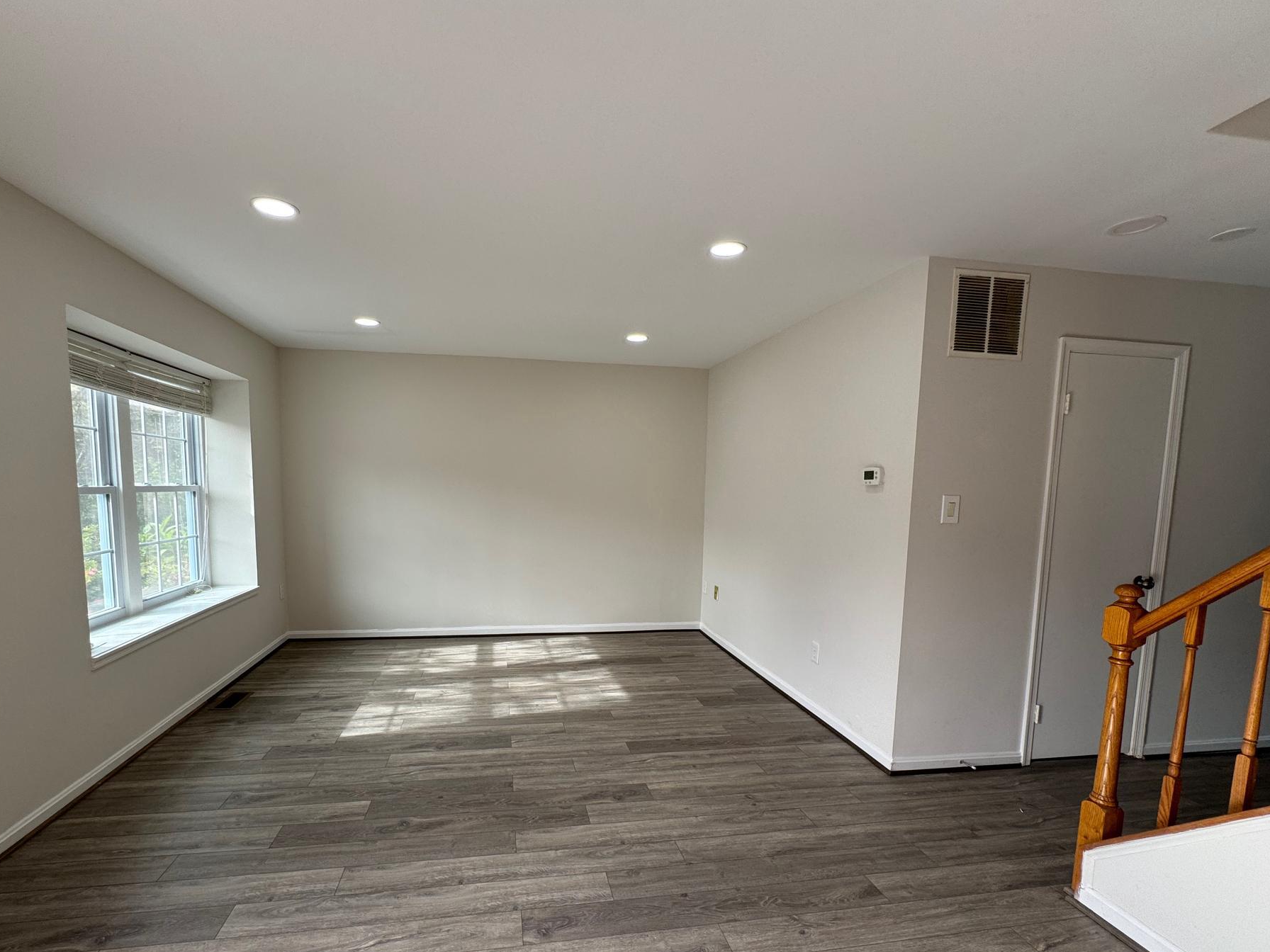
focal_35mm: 16
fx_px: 587
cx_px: 590
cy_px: 543
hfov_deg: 94.3
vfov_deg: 77.7
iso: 40
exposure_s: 1/119
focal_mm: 2.22
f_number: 2.2
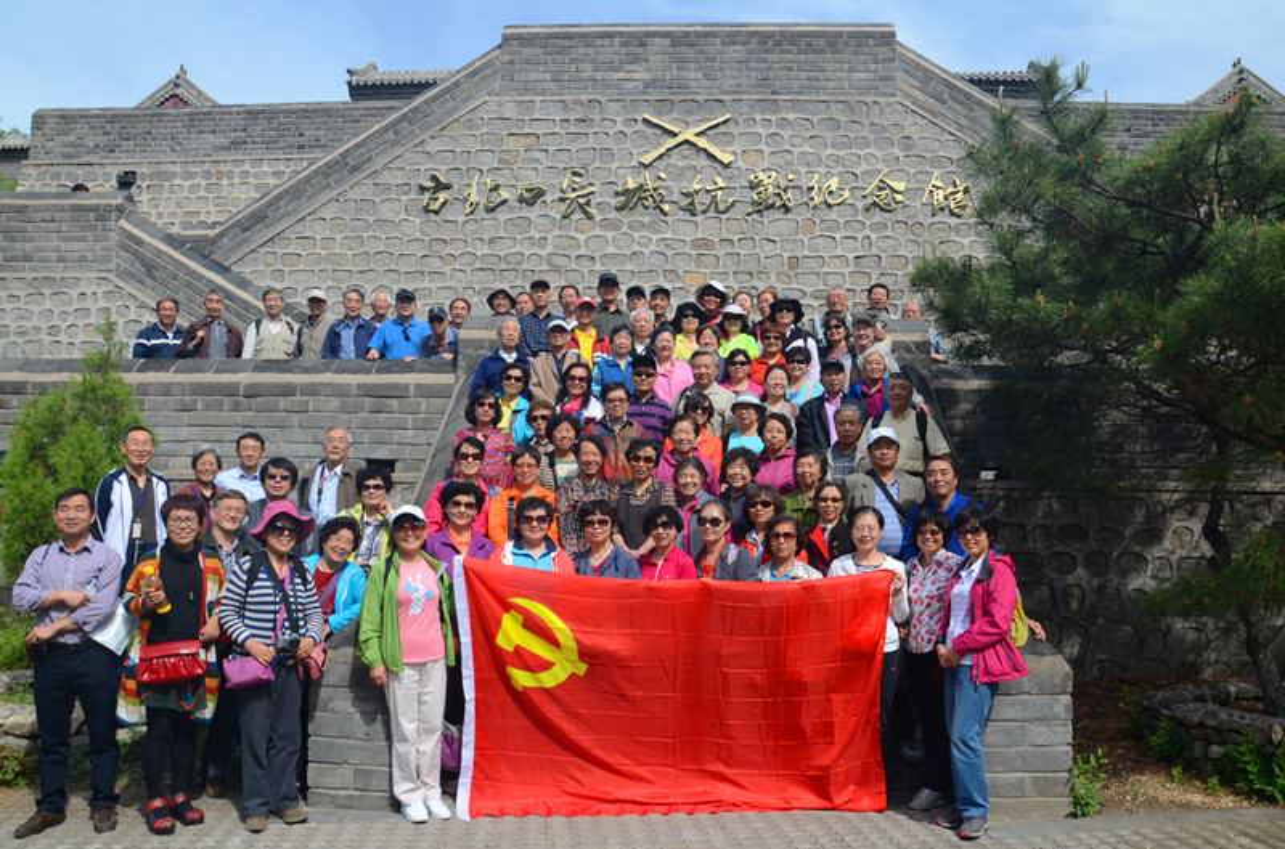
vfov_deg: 47.7
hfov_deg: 67.5
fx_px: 961
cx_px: 642
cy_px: 424
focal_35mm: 27
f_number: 8
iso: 100
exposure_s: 1/200
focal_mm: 18
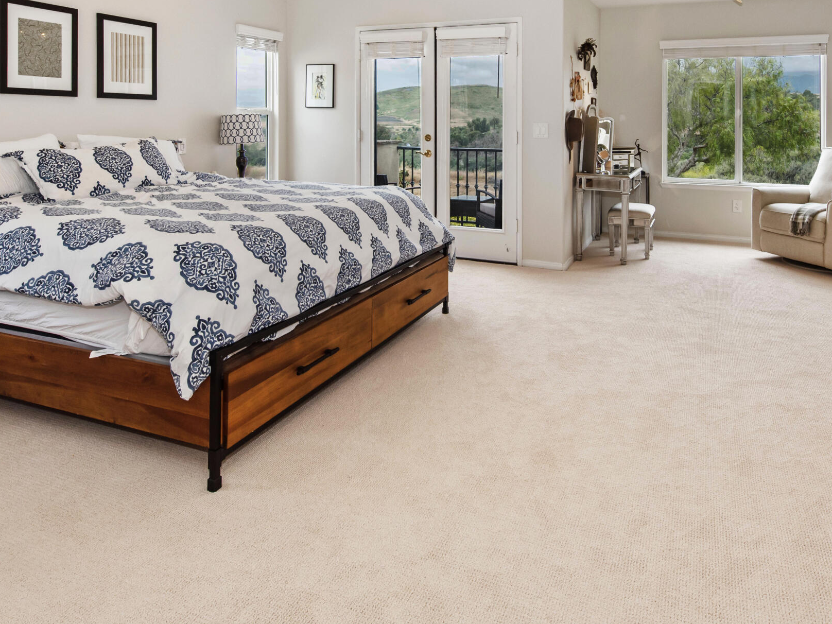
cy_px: 142
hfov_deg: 69.2
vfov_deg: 52.0
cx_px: 464
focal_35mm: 25
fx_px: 601
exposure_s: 1/200
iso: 360
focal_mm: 14
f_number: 10
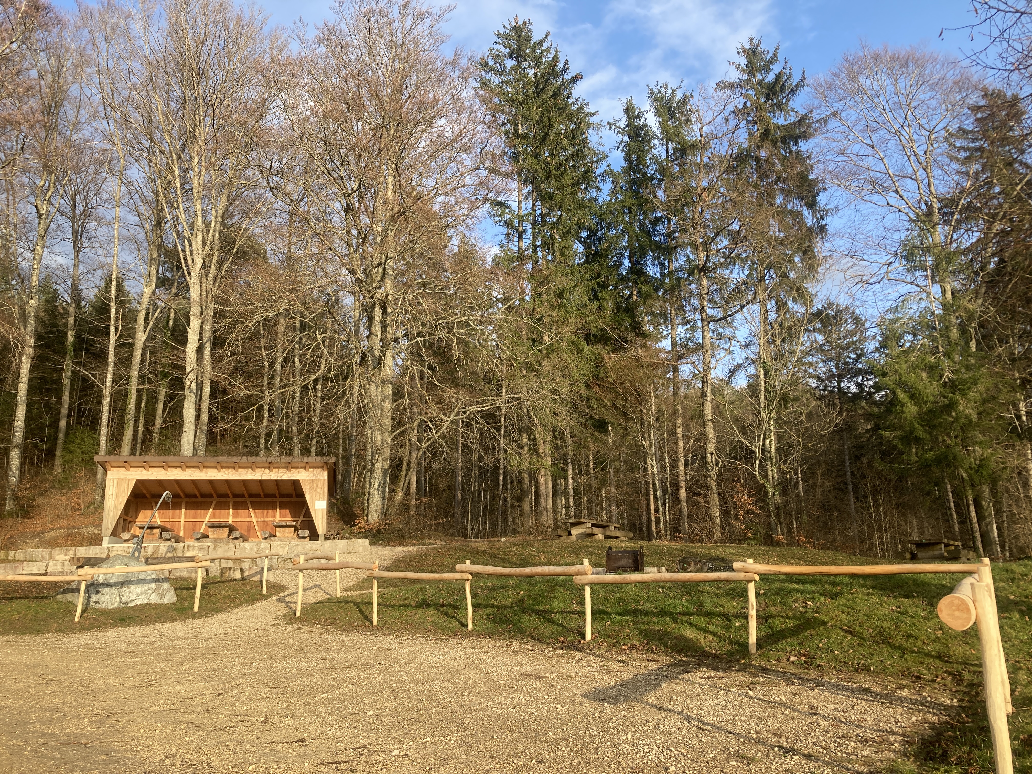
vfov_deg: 49.7
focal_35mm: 28
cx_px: 516
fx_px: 835
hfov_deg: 63.4
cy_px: 387
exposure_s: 1/467
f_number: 1.8
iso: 20
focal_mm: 3.99
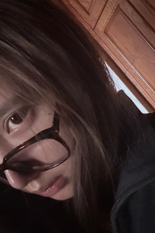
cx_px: 85
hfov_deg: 35.9
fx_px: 239
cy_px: 121
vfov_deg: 51.9
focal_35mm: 37
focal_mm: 2.71
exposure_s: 1/15
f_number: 1.9
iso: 2000
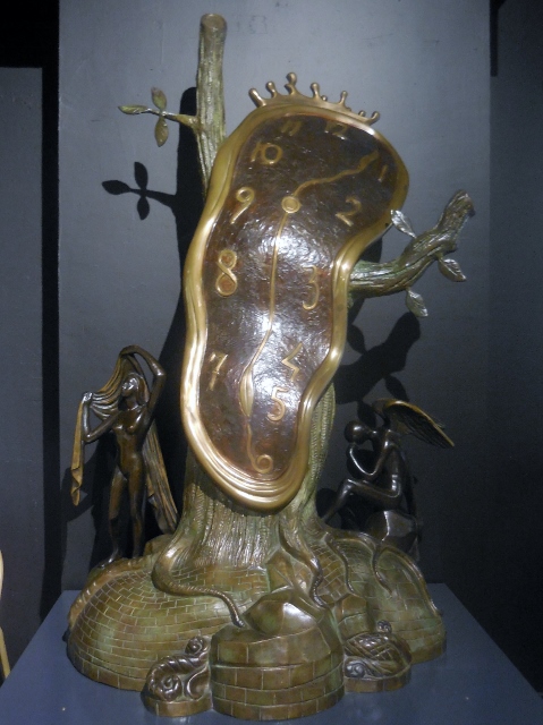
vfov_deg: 47.9
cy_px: 362
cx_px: 272
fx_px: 817
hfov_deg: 36.8
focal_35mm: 39
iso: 800
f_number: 3.9
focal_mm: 7
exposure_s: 1/6
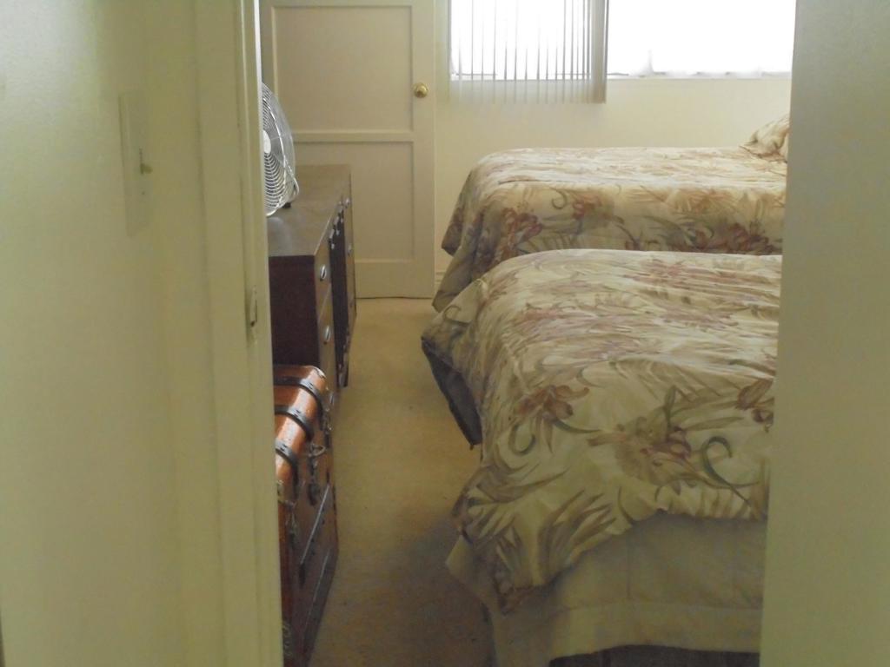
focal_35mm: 49
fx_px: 1260
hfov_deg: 38.9
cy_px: 334
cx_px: 445
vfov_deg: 29.7
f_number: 4.8
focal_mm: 8.9
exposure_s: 1/100
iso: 800
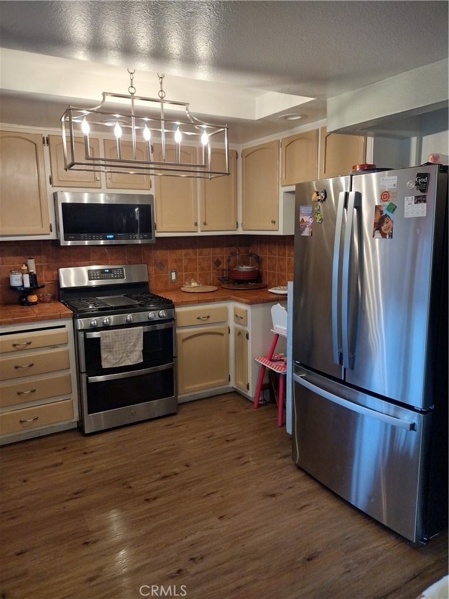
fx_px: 467
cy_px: 300
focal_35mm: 27
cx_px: 224
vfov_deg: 65.3
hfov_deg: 51.4
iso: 253
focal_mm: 4.71
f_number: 1.7
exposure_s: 1/40
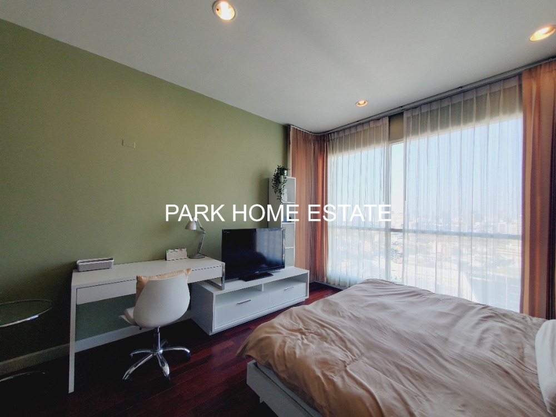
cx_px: 278
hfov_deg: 106.2
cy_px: 208
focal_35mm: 13
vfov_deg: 89.9
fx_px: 209
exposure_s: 1/100
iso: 100
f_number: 2.2
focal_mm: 1.8
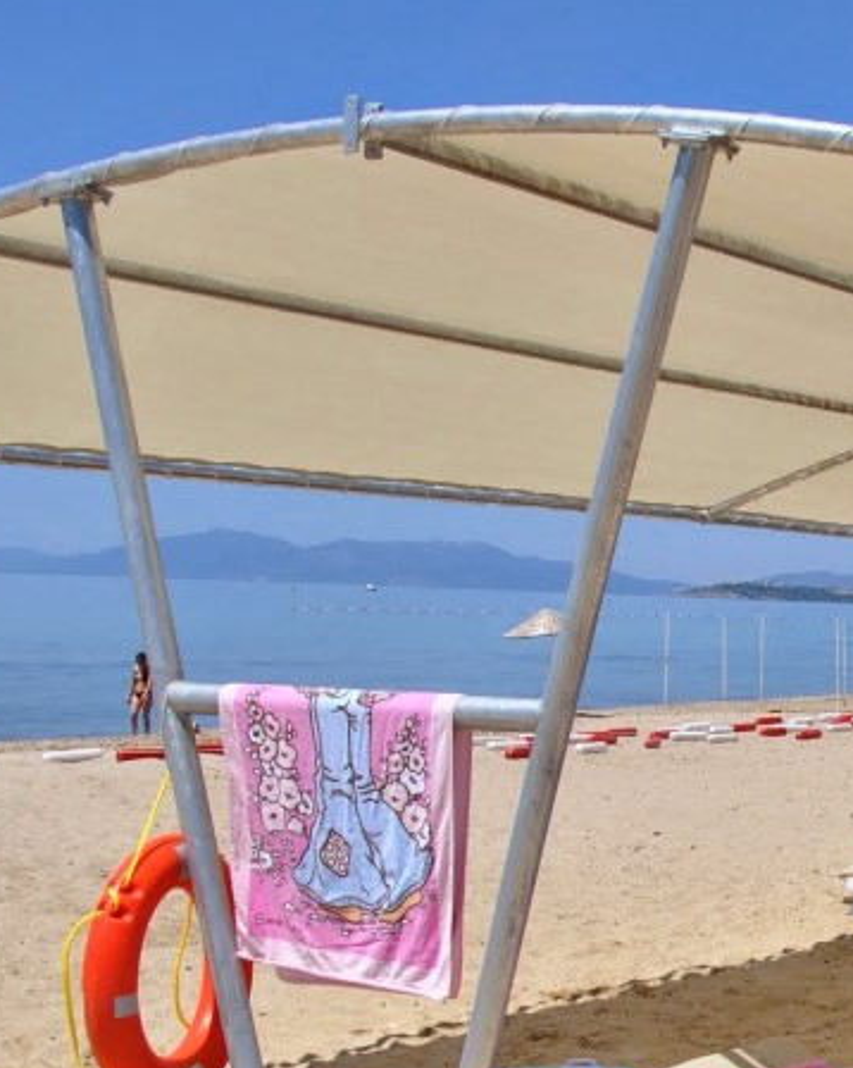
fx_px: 2053
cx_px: 1104
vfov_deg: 28.6
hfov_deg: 21.3
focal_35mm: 65
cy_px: 827
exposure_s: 1/320
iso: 100
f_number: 9
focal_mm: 18
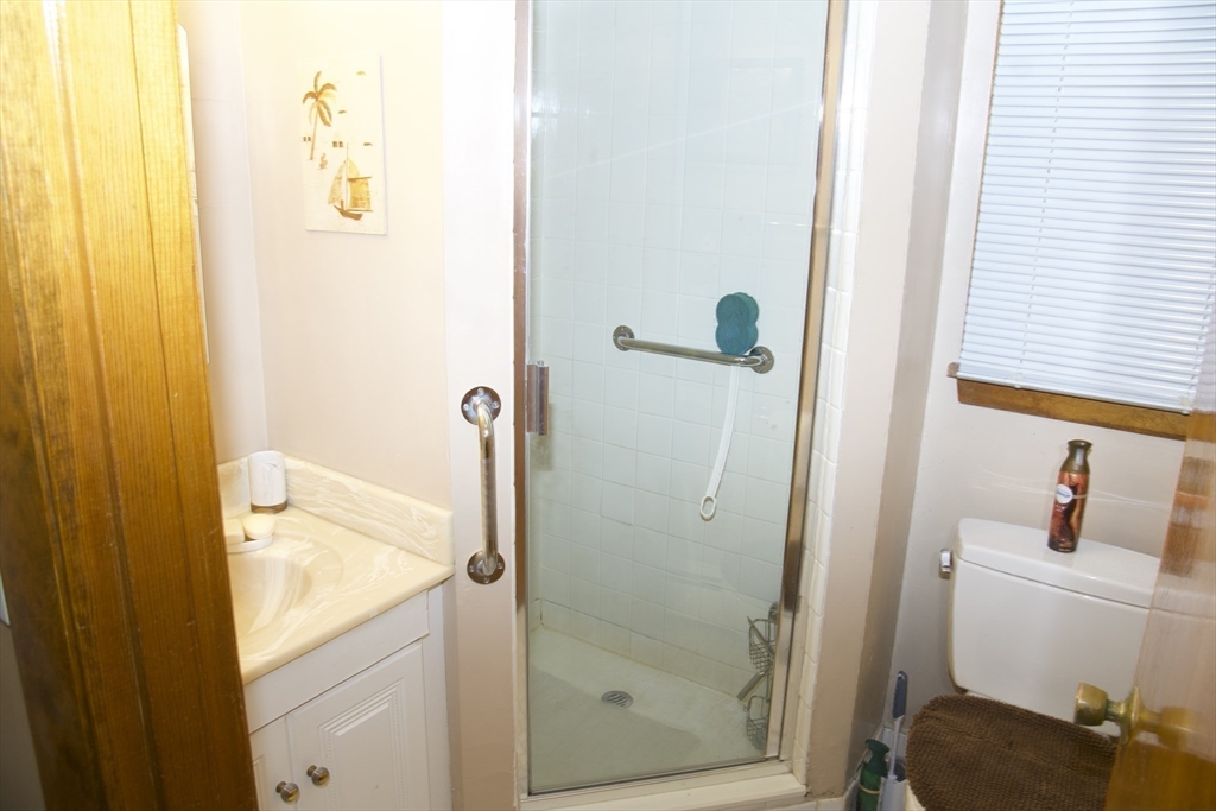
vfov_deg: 50.4
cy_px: 406
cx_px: 608
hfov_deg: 70.4
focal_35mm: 26
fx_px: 861
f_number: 8
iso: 100
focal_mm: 17
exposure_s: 1/2
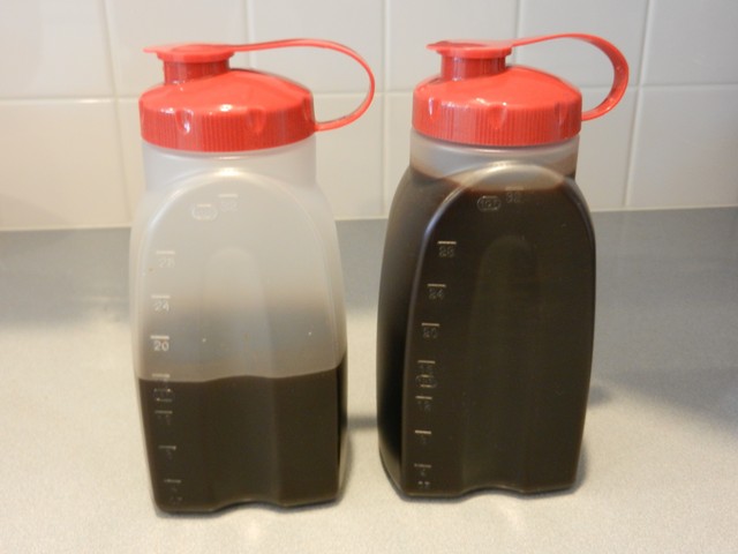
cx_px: 369
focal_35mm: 38
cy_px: 277
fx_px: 810
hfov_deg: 49.0
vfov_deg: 37.7
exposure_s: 1/6
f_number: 4
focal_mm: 6.9
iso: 400
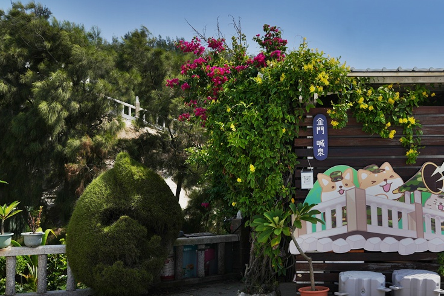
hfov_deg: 42.1
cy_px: 156
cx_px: 265
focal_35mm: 47
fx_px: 574
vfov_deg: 28.9
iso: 100
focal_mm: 33.4
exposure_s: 1/1000
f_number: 5.6
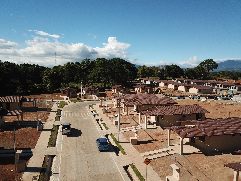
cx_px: 120
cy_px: 90
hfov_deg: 67.3
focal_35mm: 26
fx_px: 181
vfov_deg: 53.1
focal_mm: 4.73
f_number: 2.2
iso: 100
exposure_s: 1/2212
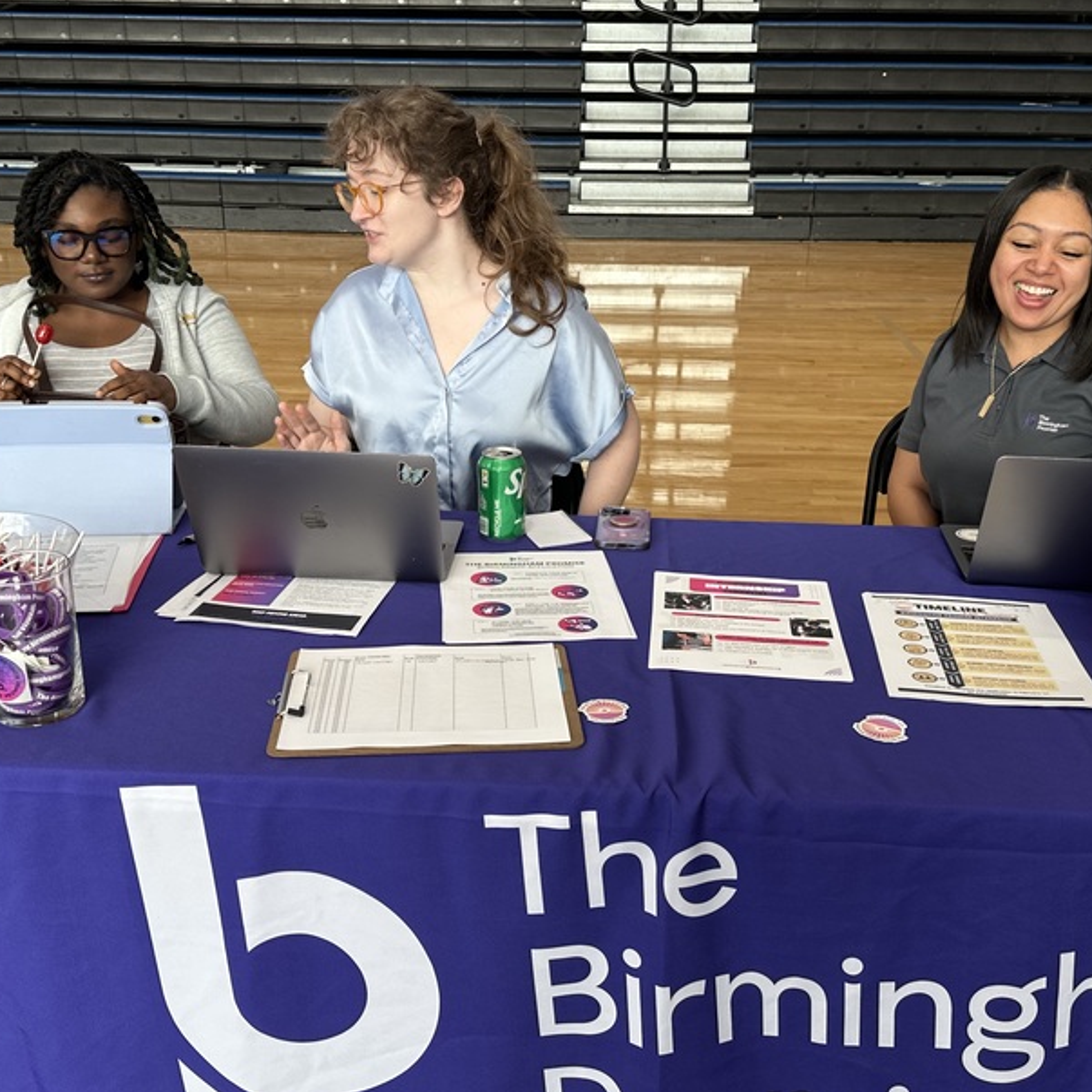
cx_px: 552
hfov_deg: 46.0
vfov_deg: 46.0
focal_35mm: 36
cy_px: 511
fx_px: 1285
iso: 64
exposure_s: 1/121
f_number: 1.78
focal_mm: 6.86
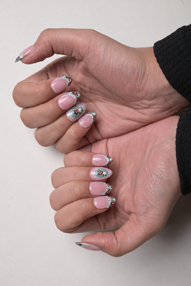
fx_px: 501
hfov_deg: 21.6
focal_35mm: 63
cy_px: 143
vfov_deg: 31.9
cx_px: 96
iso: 250
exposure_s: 1/160
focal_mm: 63
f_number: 9
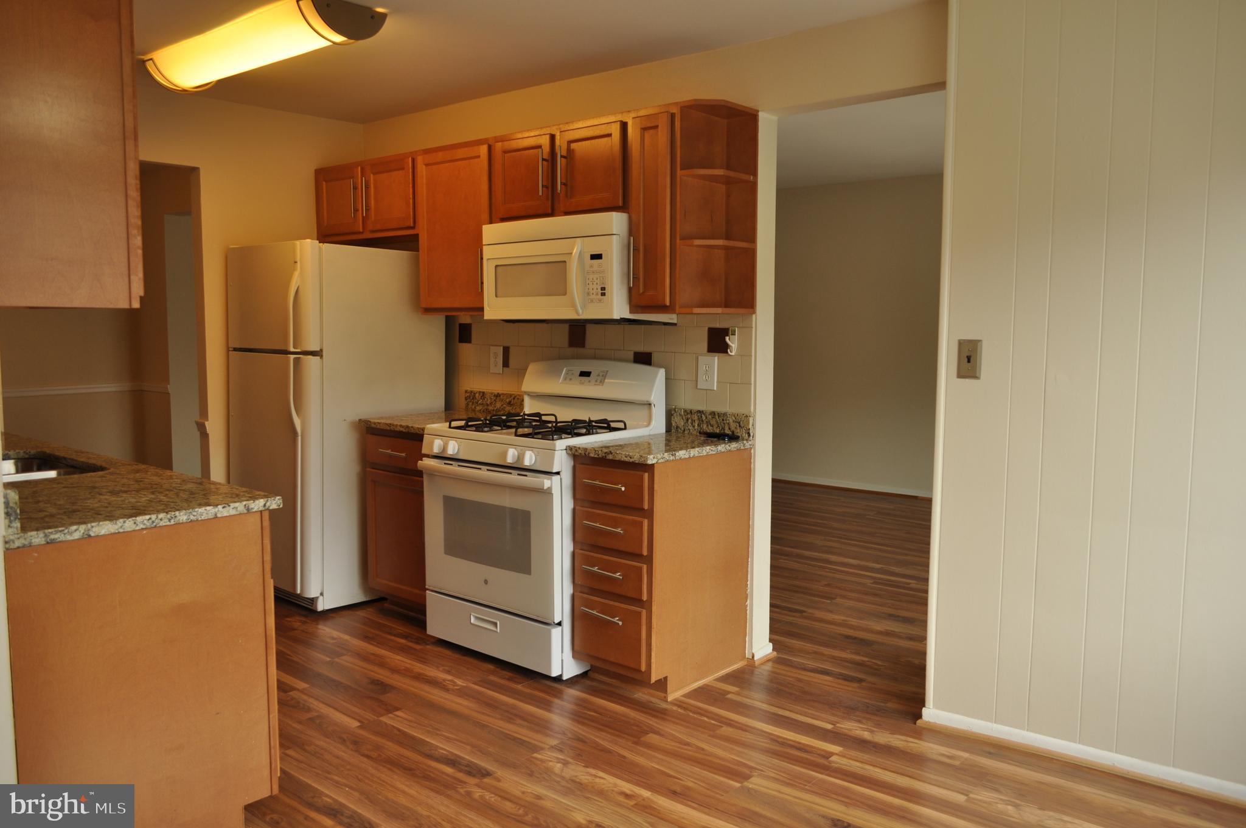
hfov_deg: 67.4
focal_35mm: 27
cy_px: 414
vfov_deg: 47.8
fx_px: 933
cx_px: 623
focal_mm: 18
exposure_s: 1/60
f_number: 4
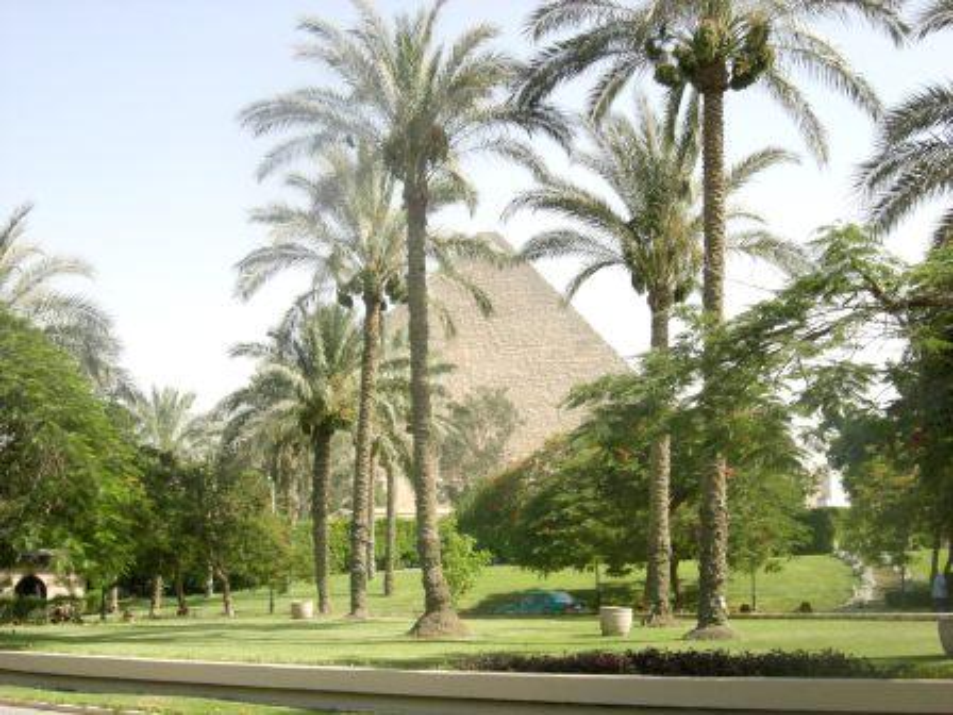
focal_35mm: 44
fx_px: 1211
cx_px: 476
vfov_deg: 32.9
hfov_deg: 42.9
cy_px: 358
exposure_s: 1/179
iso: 64
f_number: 6.5
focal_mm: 9.1
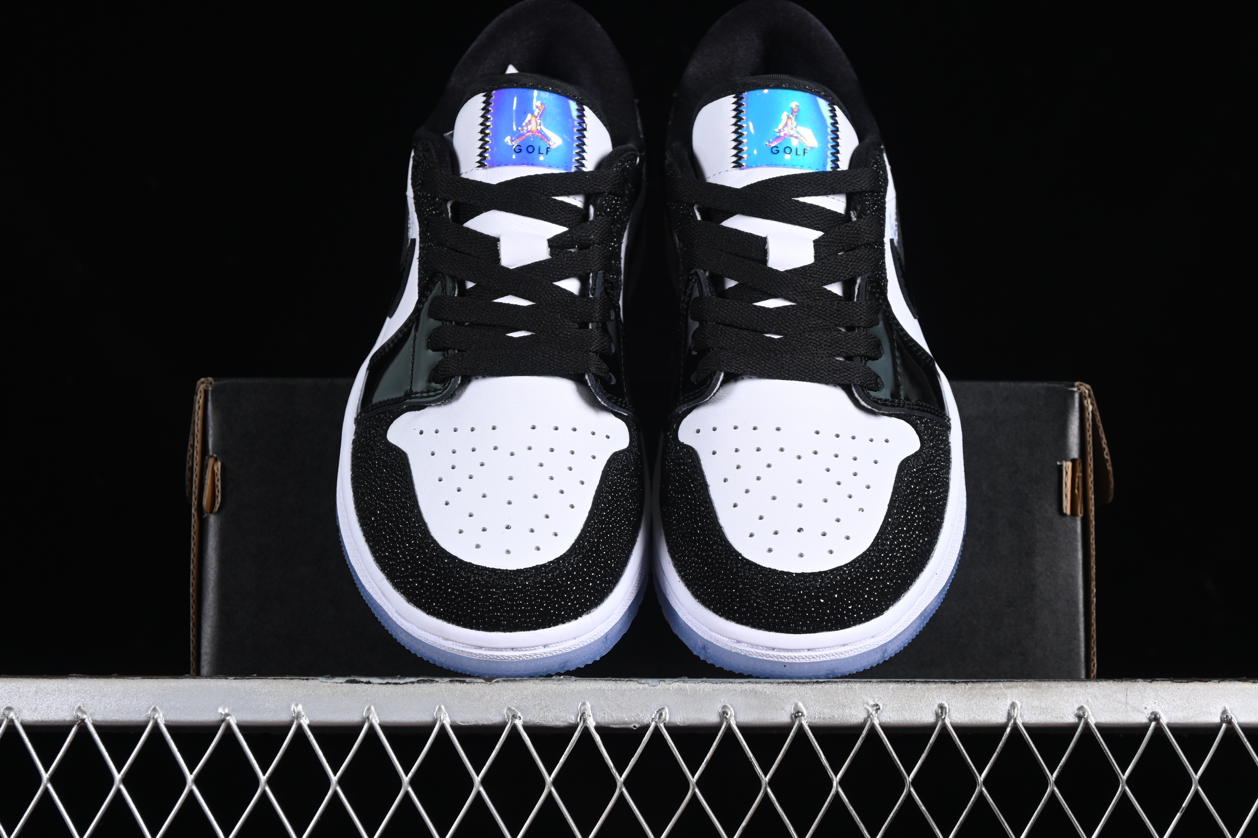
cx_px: 629
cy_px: 419
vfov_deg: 18.2
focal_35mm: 75
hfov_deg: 27.0
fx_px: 2621
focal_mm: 50
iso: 160
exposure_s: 1/80
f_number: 6.3
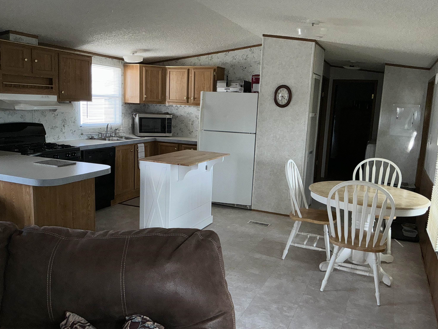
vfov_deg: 48.2
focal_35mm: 29
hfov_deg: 61.6
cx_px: 213
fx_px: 367
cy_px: 166
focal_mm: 3
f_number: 1.8
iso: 16
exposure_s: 1/62
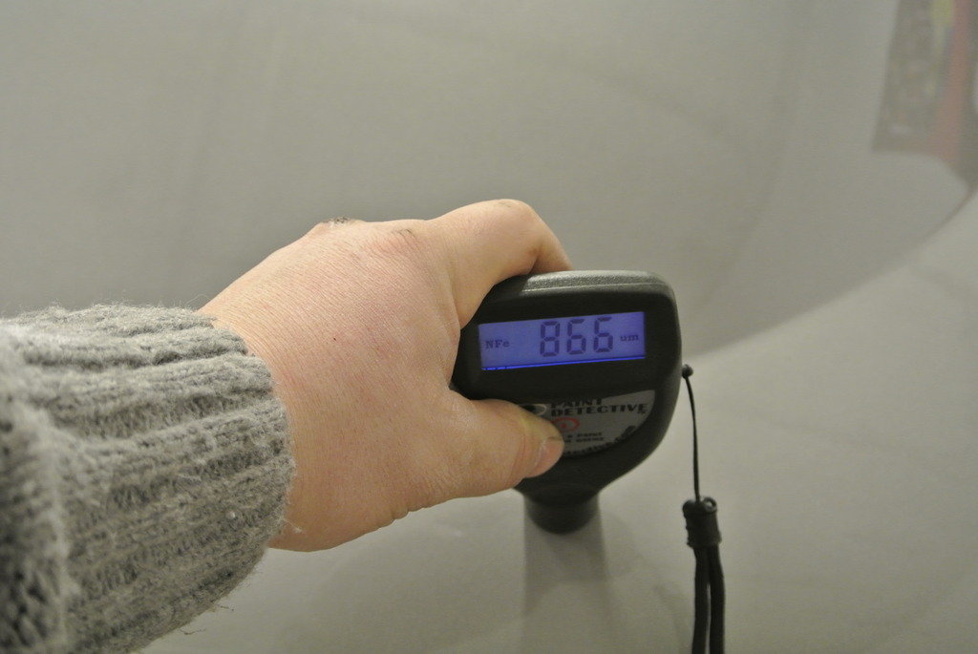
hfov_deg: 46.4
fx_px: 1142
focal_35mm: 42
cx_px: 489
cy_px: 327
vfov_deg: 32.0
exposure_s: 1/15
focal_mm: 15.7
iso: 800
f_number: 4.2
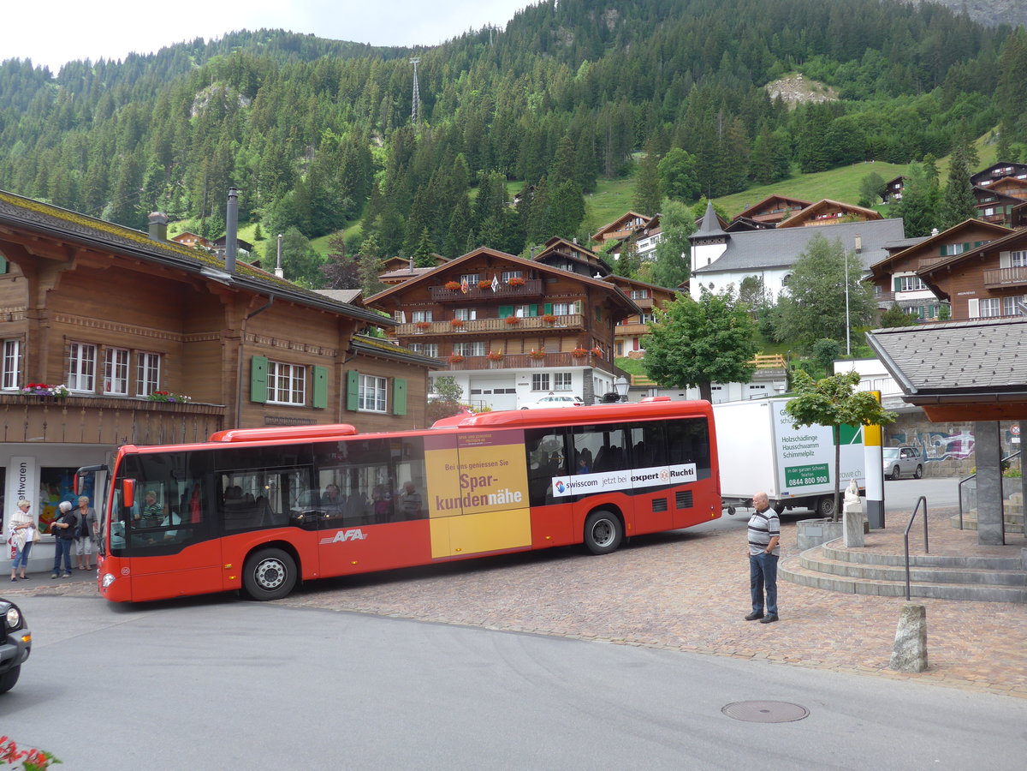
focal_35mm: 29
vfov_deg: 48.2
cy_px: 386
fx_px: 860
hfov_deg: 61.7
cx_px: 514
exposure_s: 1/320
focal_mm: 6
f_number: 2.8
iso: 80
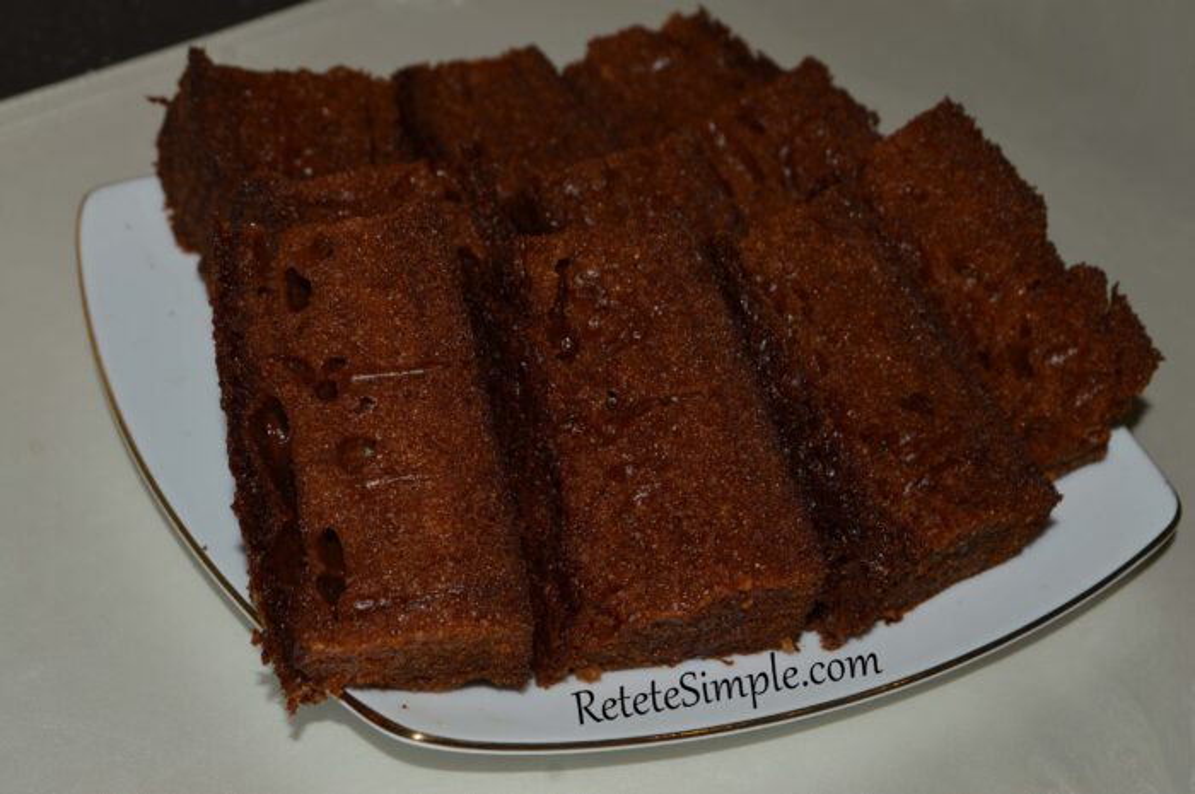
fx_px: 2089
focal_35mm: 63
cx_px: 598
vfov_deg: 21.5
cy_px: 397
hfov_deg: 31.9
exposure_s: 1/60
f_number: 8
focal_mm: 42
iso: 100
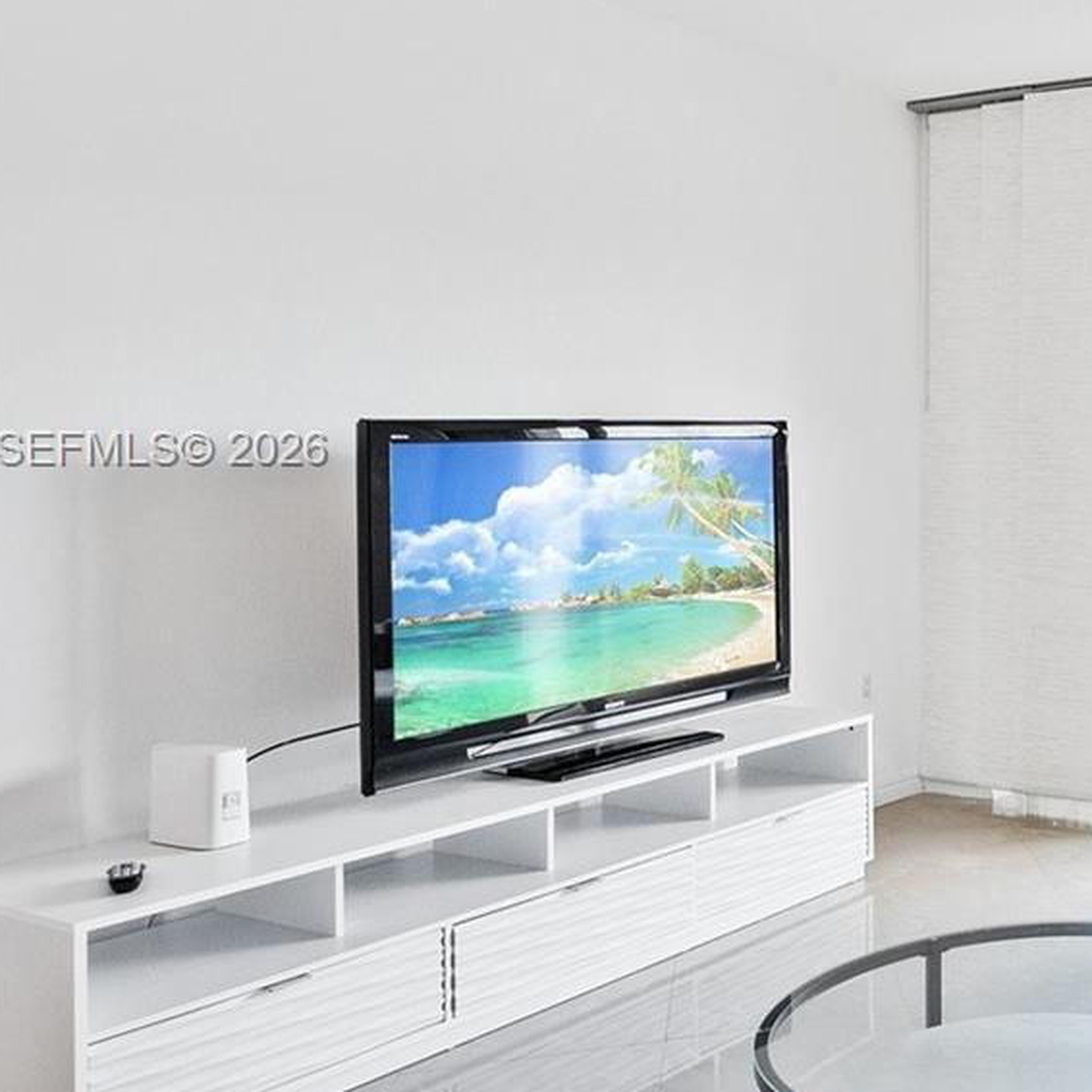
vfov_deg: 45.9
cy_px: 451
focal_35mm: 36
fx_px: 1285
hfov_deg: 36.8
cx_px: 1269
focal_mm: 10
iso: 200
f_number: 8
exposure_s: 1/13
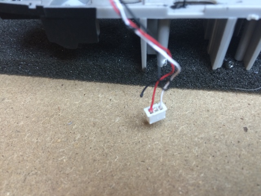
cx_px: 130
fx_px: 219
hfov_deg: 61.7
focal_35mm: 29
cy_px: 98
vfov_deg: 48.2
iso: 50
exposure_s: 1/33
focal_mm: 4.15
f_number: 2.2
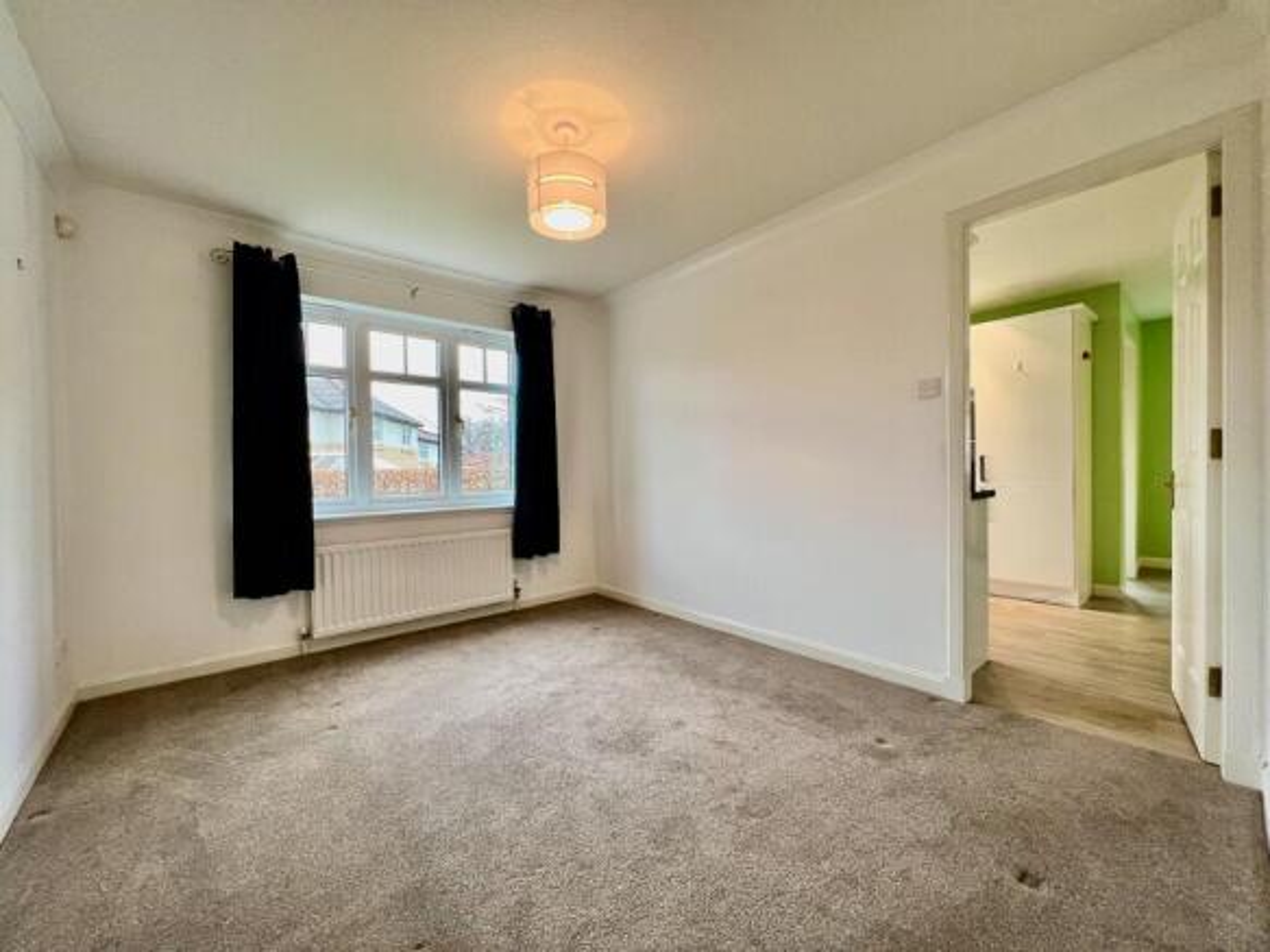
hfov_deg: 106.2
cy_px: 476
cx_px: 635
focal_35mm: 13
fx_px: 477
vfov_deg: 89.9
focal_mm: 1.57
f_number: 1.8
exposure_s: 1/100
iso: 125
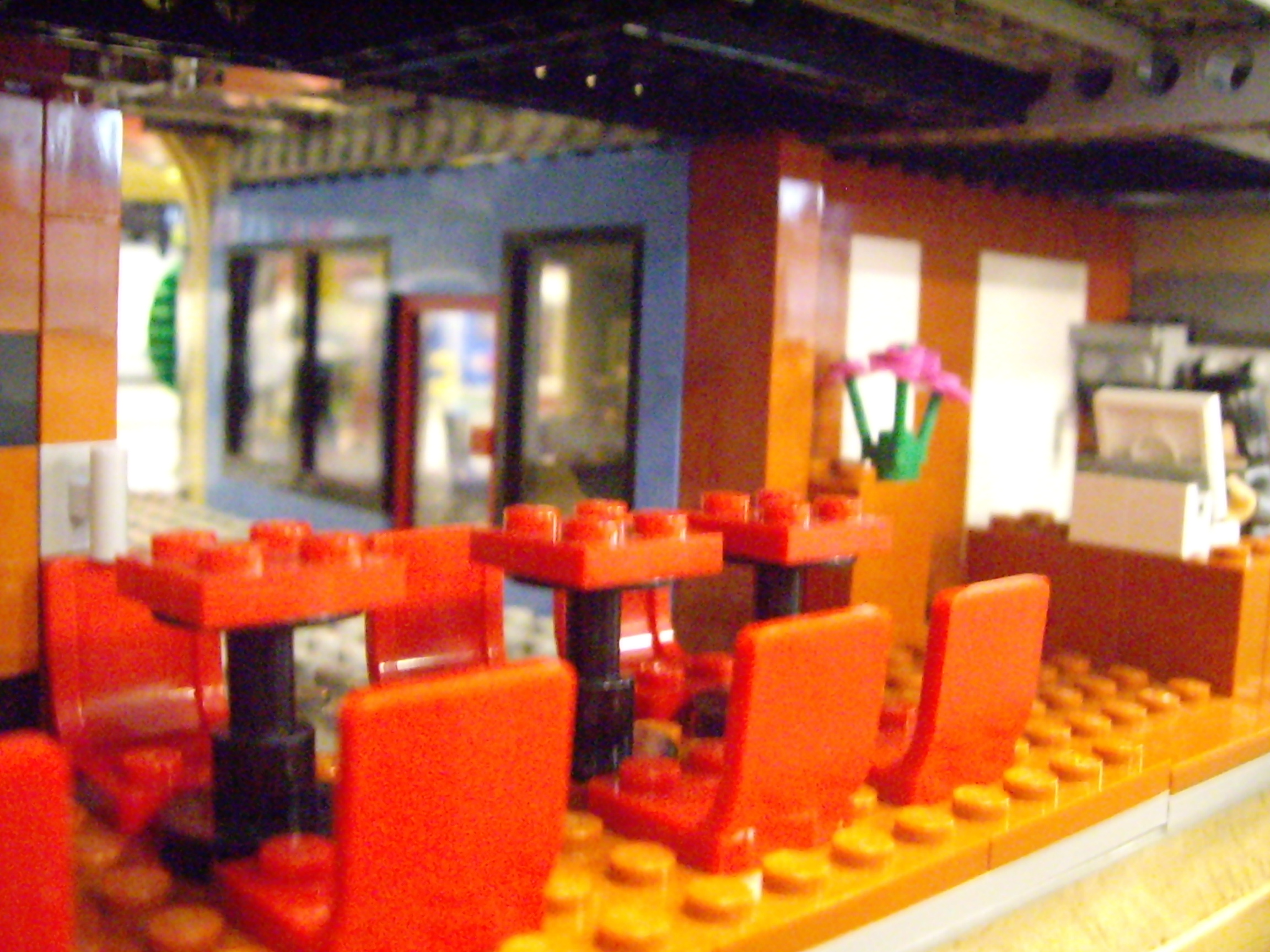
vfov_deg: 37.7
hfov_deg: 49.0
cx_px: 635
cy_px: 476
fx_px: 1394
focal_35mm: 38
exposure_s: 1/20
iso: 1600
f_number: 2.7
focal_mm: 6.2
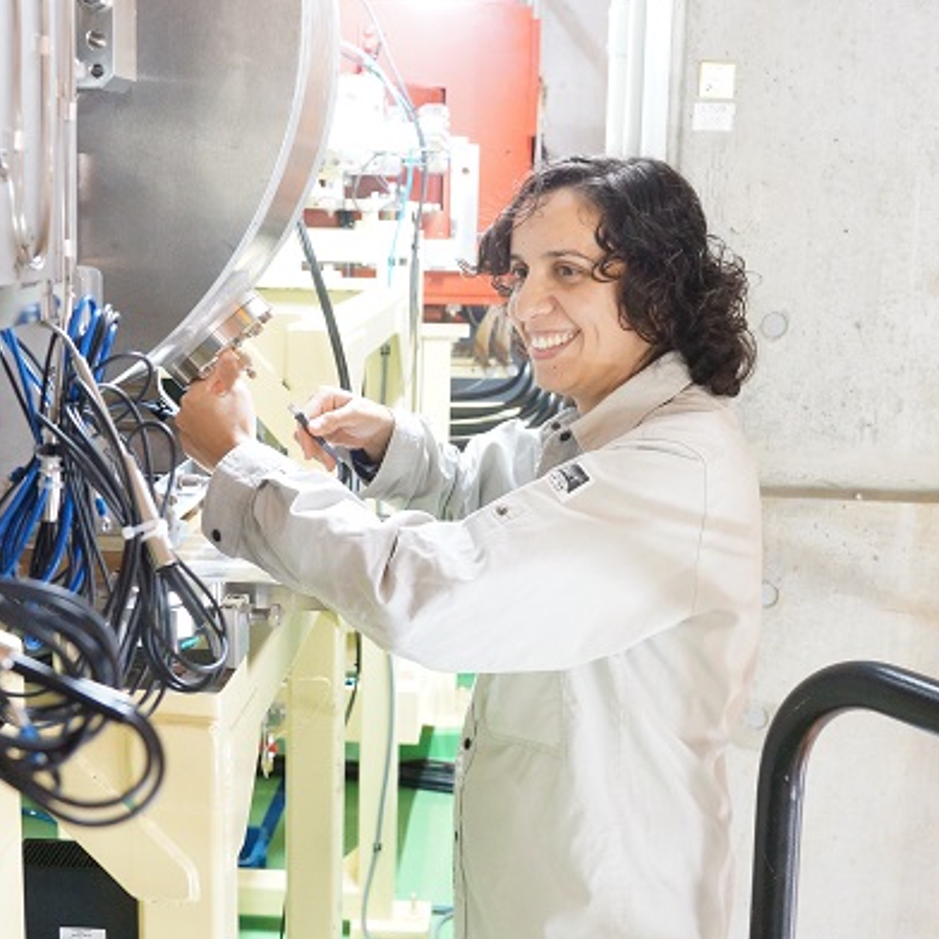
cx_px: 474
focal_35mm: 43
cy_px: 442
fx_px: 1320
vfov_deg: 39.2
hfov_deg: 39.2
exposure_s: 1/20
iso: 3200
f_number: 4.5
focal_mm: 22
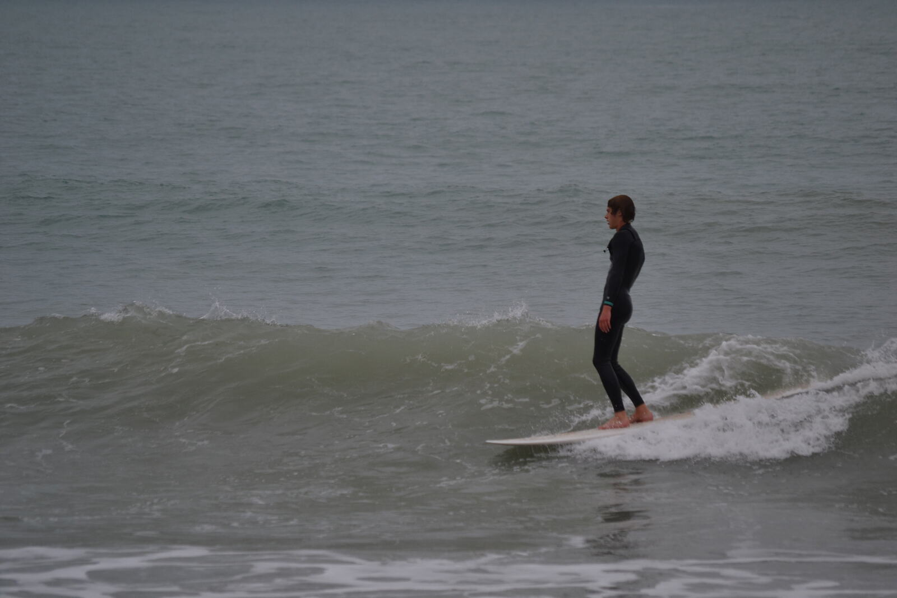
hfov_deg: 6.9
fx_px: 7475
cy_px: 299
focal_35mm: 300
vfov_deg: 4.6
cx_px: 448
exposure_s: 1/500
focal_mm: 200
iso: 250
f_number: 5.6
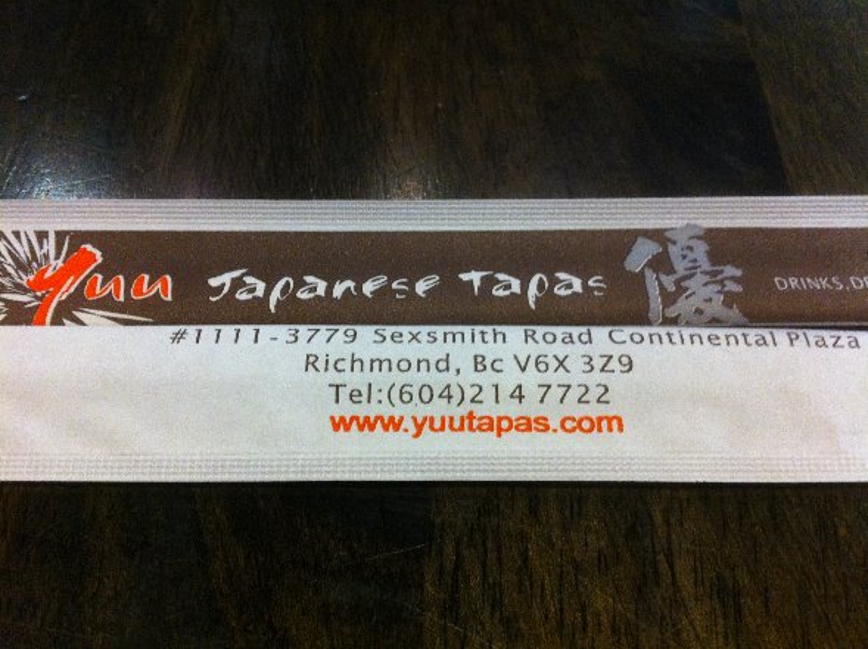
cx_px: 434
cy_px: 324
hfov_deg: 52.7
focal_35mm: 35
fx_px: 876
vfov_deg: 40.6
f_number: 2.8
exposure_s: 1/15
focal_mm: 3.85
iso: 320
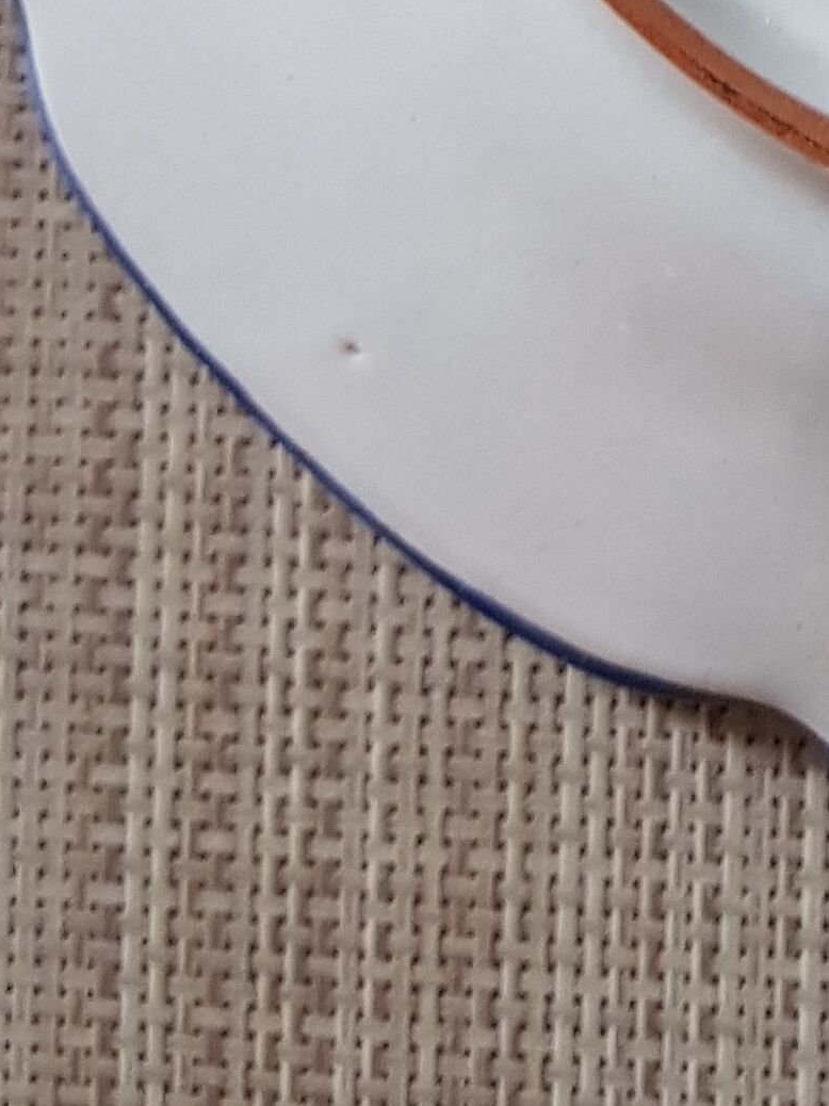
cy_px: -620
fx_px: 3226
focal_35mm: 101
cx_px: 1300
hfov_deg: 13.6
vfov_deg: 17.3
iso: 250
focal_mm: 4.2
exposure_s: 1/25
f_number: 1.7
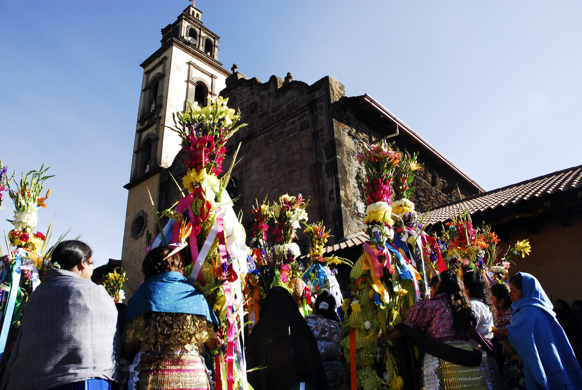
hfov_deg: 67.3
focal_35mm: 27
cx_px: 291
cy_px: 195
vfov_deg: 48.0
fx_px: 437
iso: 100
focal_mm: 18
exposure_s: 1/100
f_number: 8
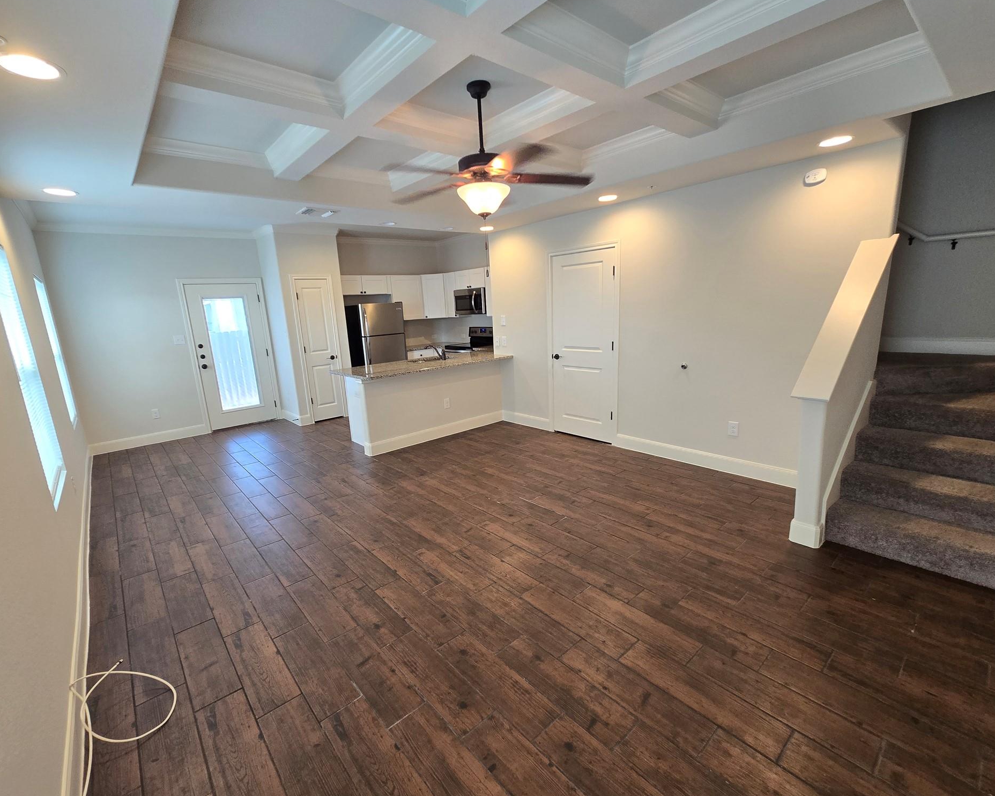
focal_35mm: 14
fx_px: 412
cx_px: 470
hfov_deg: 100.6
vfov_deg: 88.0
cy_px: 404
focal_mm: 2.2
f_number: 2.2
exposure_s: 1/60
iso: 200
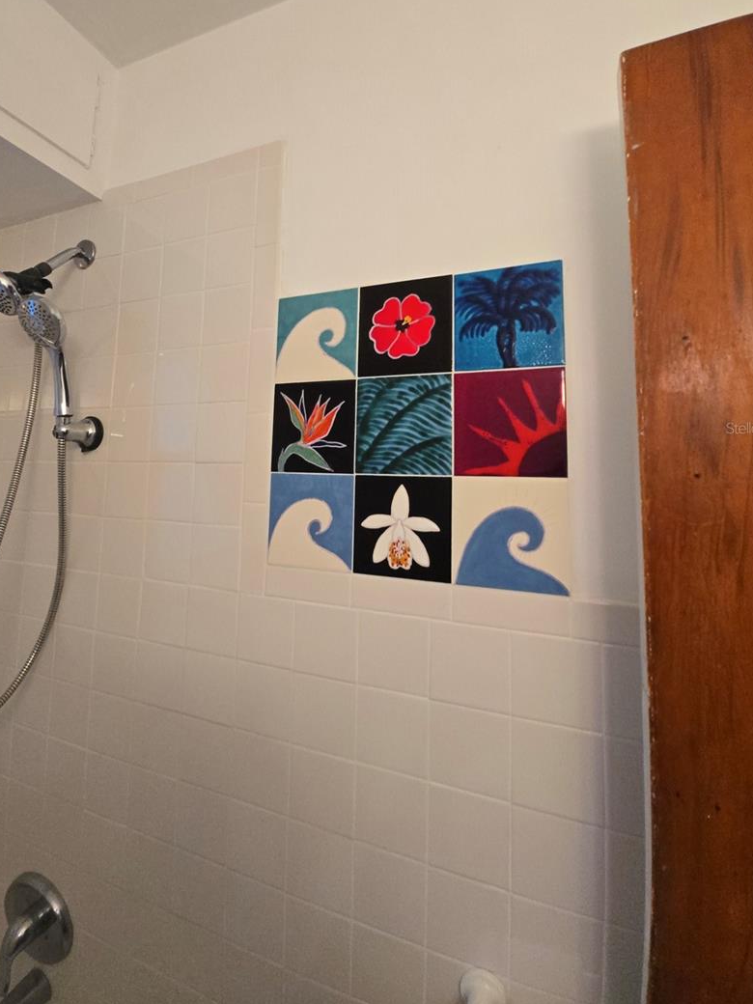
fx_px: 435
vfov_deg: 97.5
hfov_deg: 81.7
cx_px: 360
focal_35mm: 15
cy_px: 428
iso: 100
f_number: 2.2
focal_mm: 1.7
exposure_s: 1/60
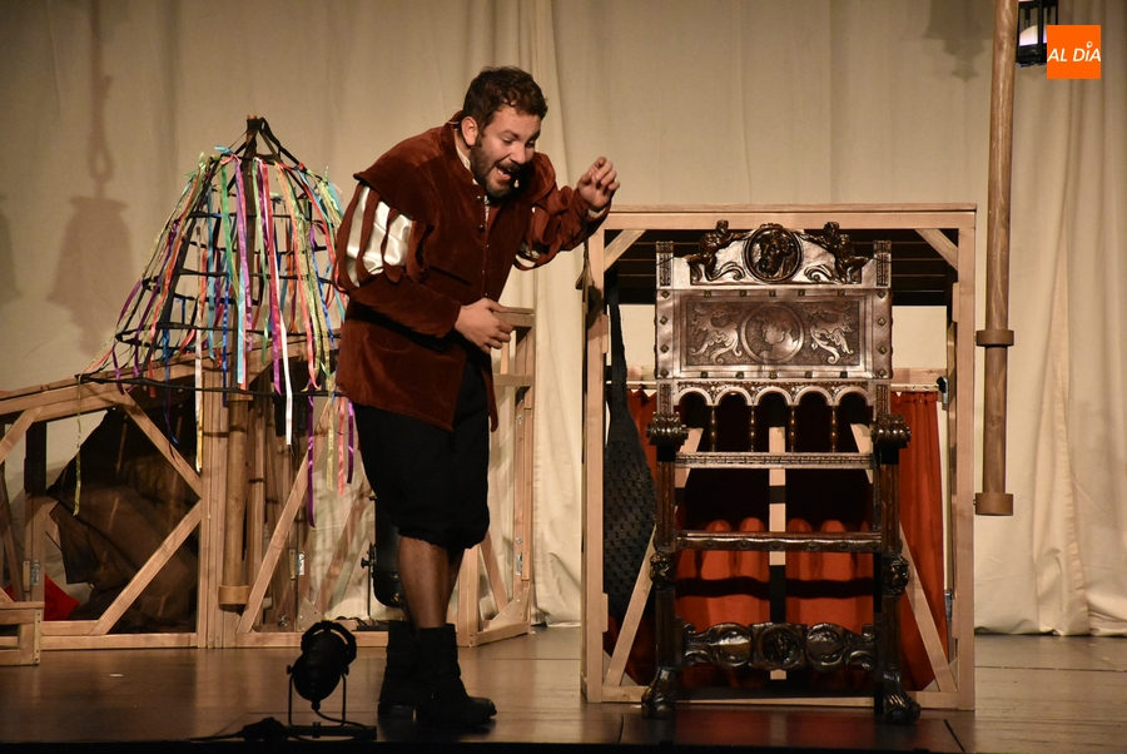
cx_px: 564
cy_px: 377
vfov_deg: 7.9
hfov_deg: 11.8
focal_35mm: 174
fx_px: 5452
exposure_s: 1/125
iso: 4500
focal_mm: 116
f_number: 5.6
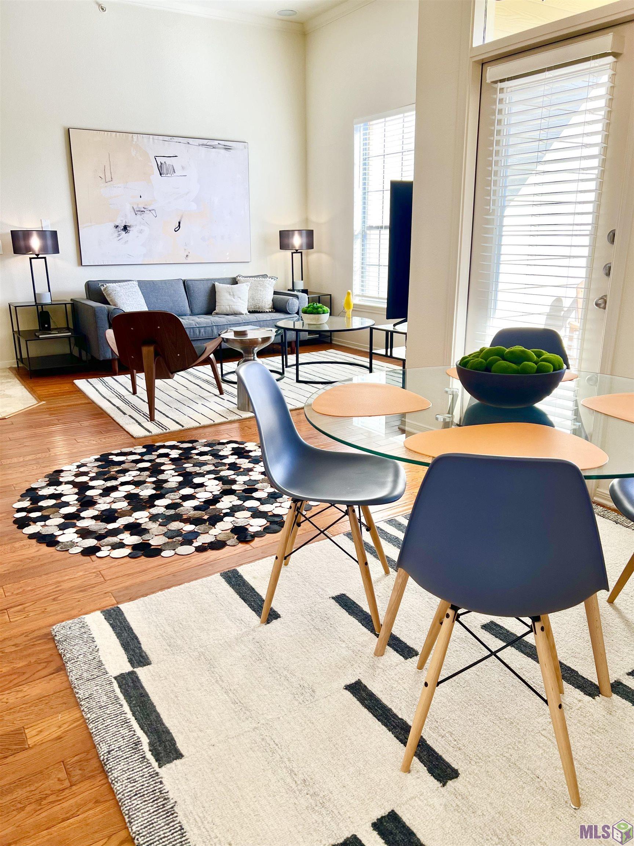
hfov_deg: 53.1
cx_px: 317
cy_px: 423
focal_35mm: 26
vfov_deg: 67.3
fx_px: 635
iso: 40
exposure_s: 1/284
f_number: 1.5
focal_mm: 5.7
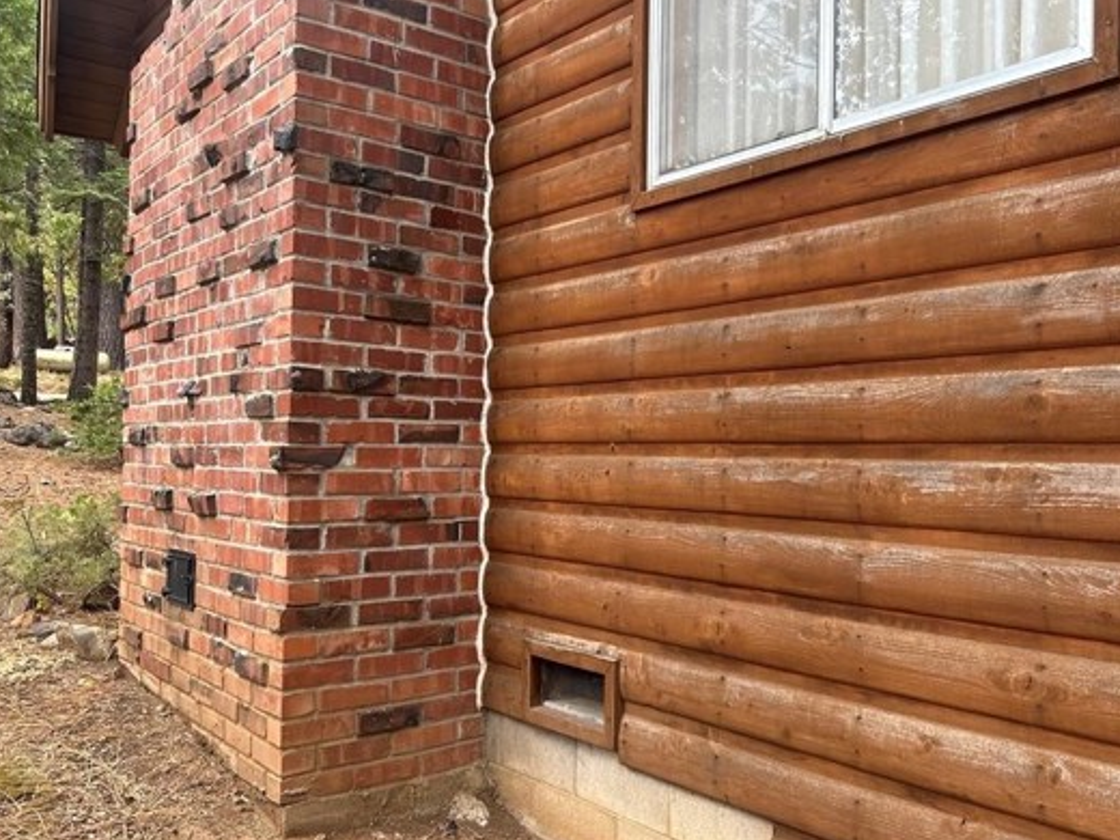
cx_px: 629
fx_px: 1035
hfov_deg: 56.7
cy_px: 446
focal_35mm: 32
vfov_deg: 44.1
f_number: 1.5
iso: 80
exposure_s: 1/121
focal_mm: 5.7
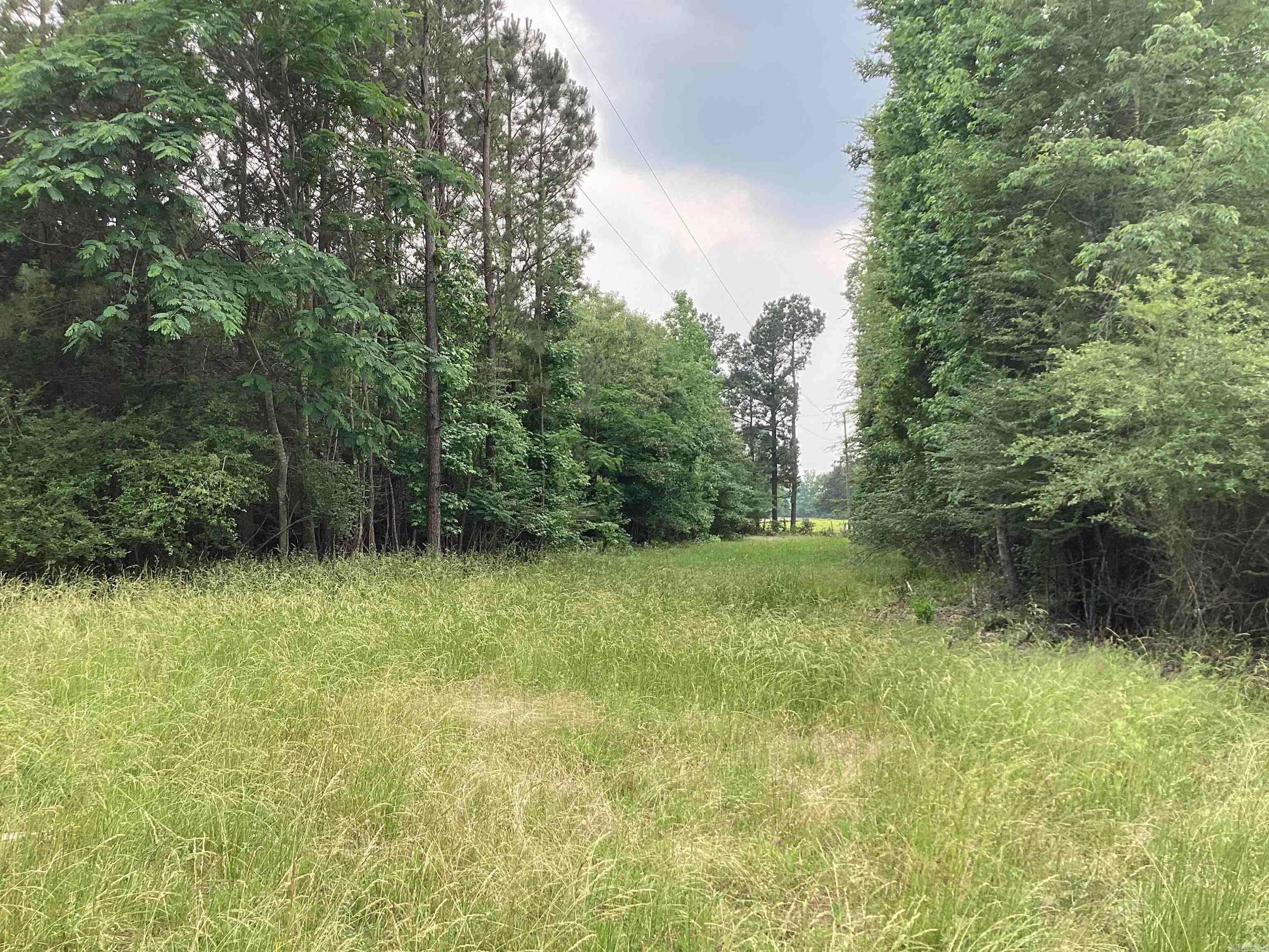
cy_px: 476
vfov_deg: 45.4
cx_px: 634
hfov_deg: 58.4
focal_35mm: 31
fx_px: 1136
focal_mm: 3.3
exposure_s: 1/354
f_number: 2.4
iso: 25
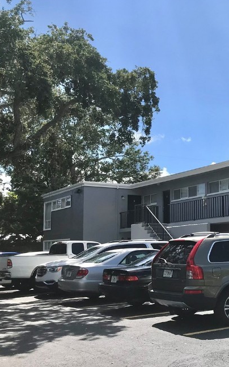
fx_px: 470
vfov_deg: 42.6
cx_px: 271
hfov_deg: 24.9
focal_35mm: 47
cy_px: 196
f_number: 1.8
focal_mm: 3.99
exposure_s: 1/3096
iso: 20
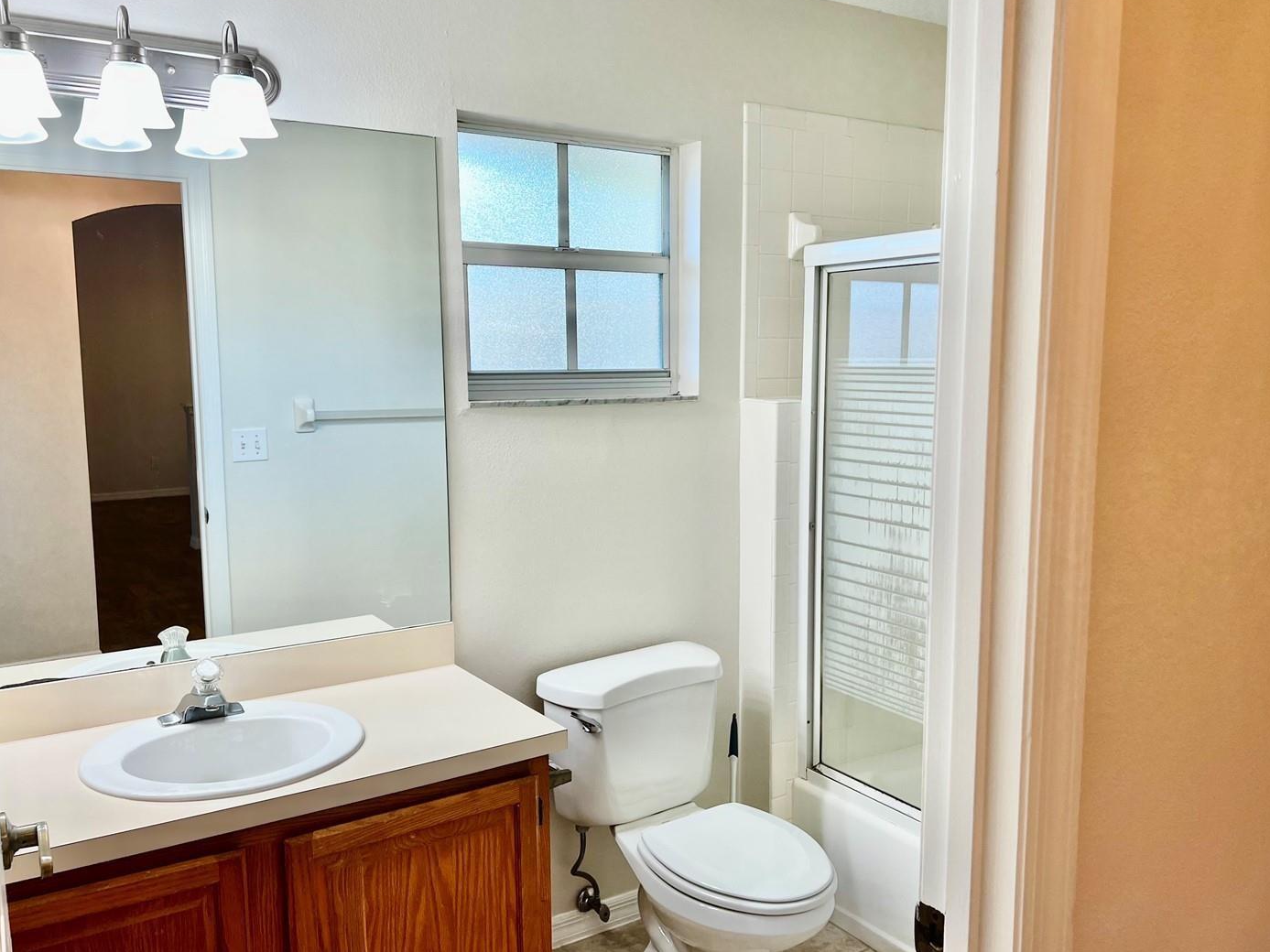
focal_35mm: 30
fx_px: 1101
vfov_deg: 46.8
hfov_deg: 59.9
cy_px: 507
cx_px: 673
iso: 50
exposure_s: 1/120
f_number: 1.5
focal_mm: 5.7
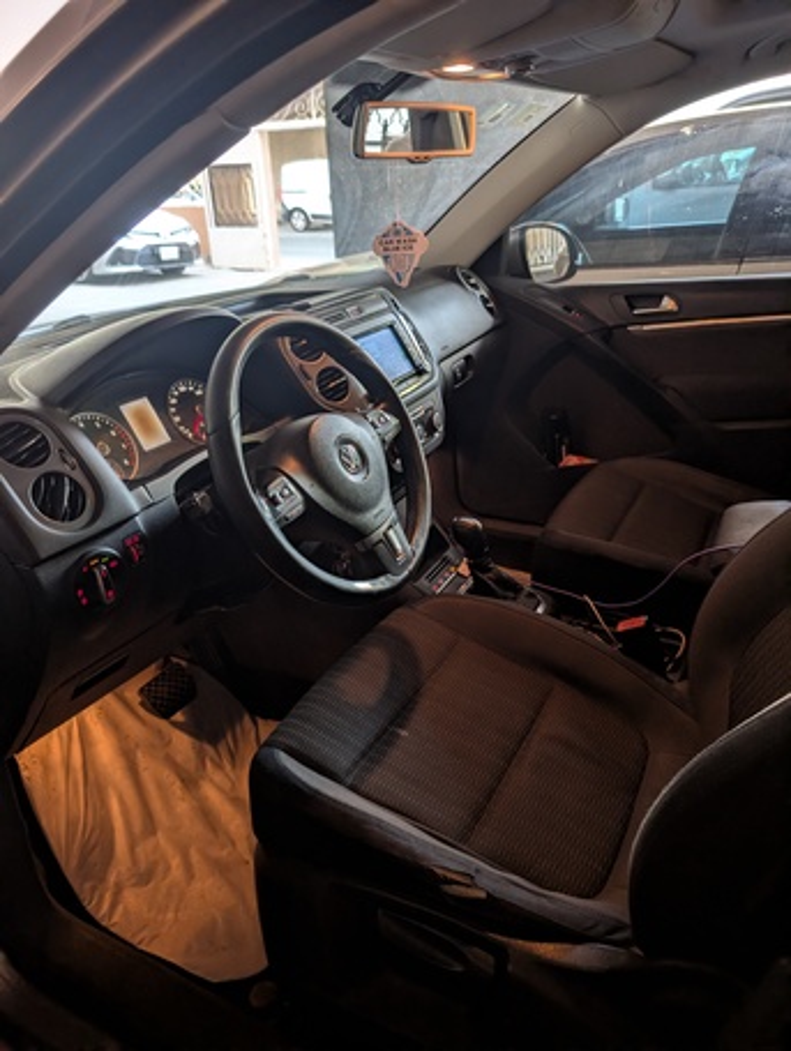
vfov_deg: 71.5
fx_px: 730
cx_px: 396
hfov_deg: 56.9
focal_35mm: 24
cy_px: 526
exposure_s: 1/22.4
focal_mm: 6.9
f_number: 1.68
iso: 58
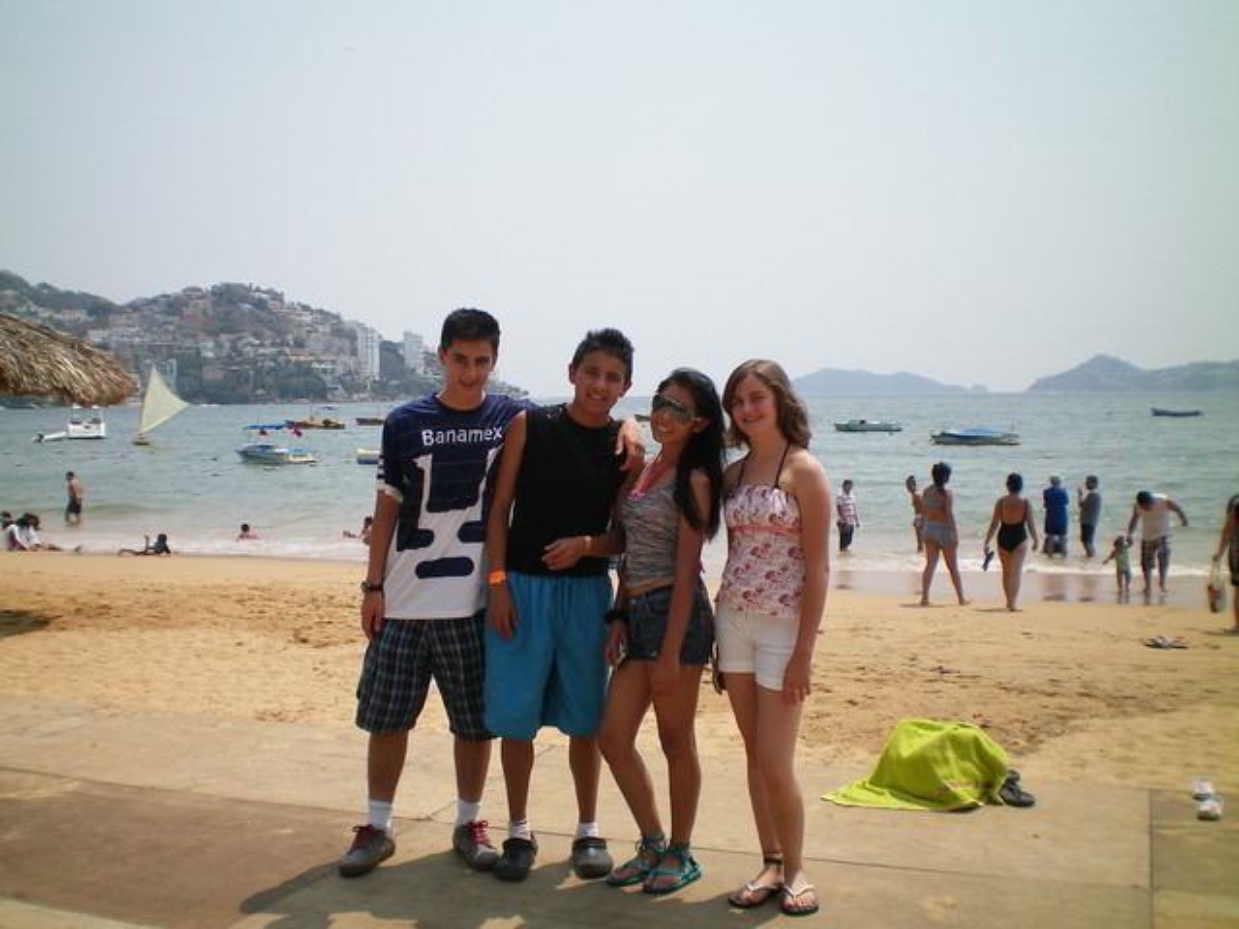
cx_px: 620
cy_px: 464
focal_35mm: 38
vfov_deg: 37.7
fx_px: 1360
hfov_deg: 49.0
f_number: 4.6
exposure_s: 1/640
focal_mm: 6.3
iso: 64
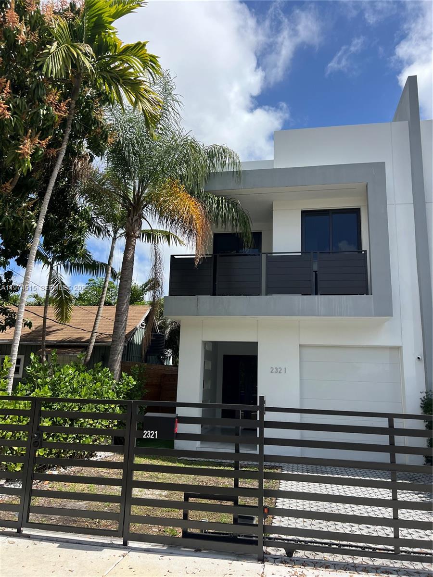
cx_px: 216
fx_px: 434
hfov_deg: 53.1
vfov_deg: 67.3
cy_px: 288
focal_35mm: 26
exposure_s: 1/3831
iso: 50
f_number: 1.5
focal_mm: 5.7
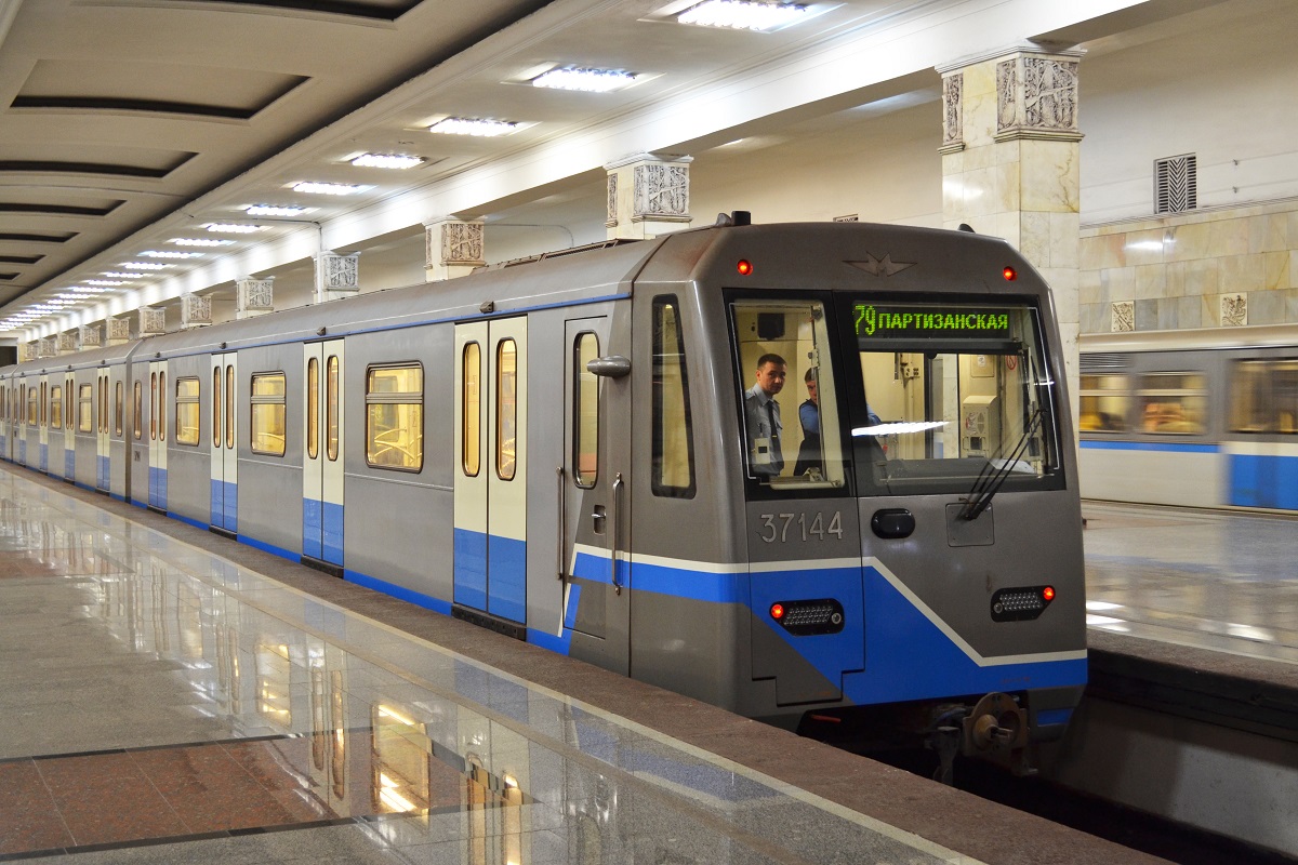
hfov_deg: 41.1
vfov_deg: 28.1
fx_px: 1731
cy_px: 432
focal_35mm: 48
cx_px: 649
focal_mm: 32
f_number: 4.8
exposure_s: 1/20
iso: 400
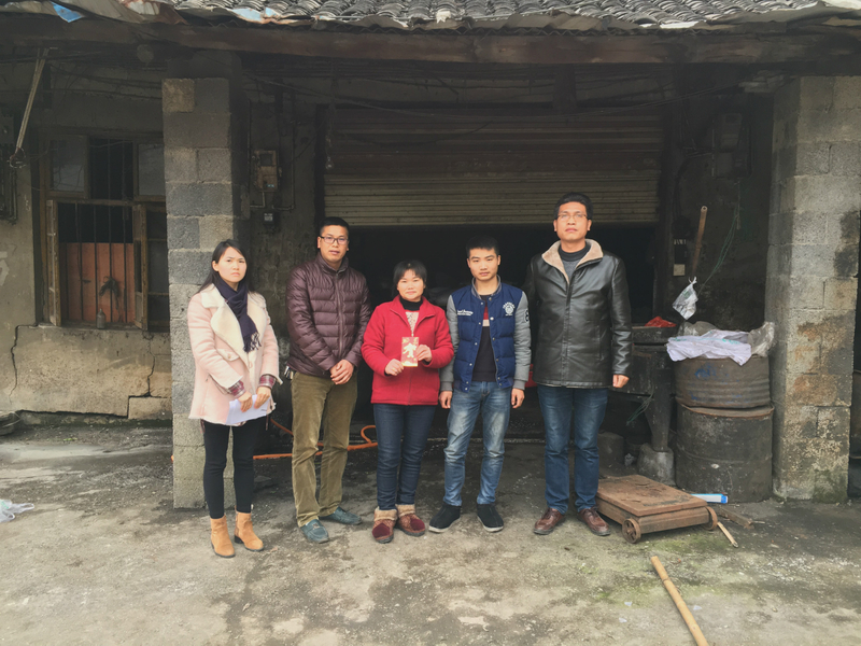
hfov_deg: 61.7
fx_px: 721
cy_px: 323
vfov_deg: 48.2
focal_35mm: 29
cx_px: 430
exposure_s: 1/100
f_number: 2.2
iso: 40
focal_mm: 4.15
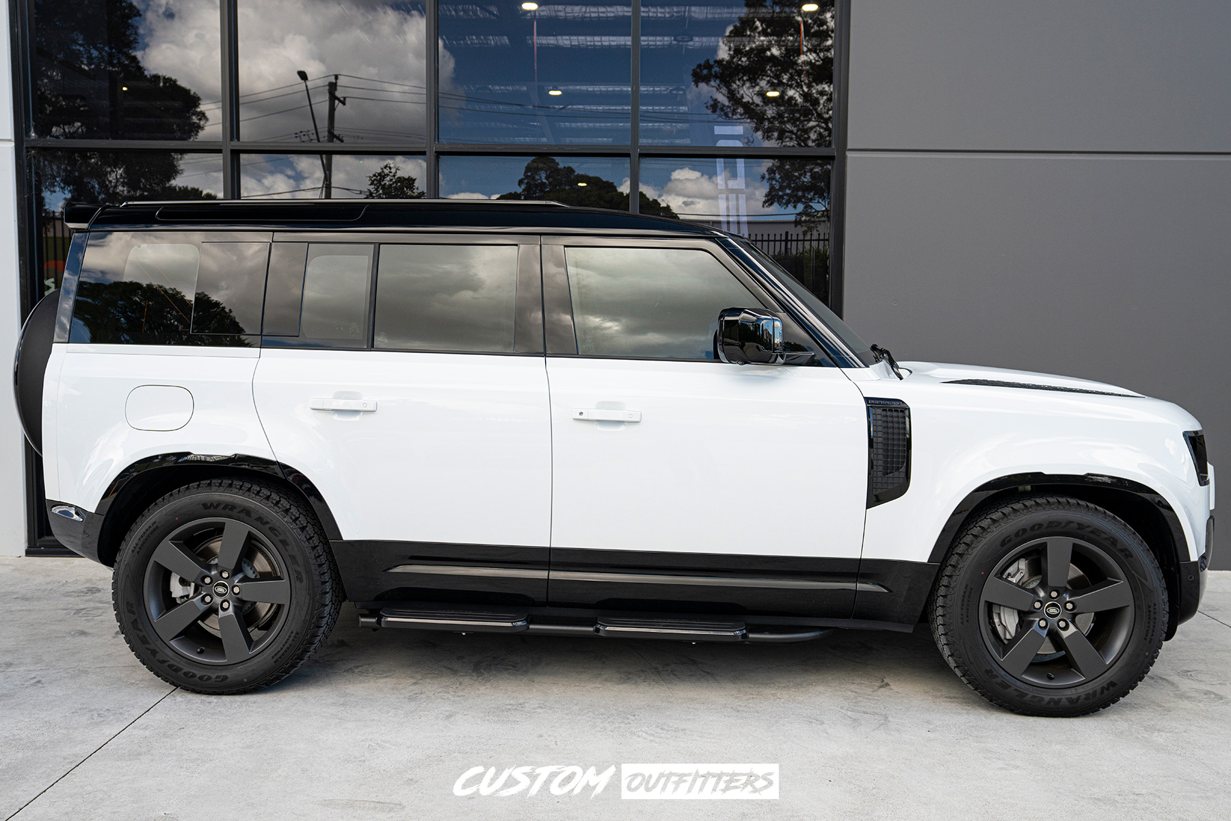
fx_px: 855
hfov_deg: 71.5
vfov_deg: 51.3
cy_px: 410
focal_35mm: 25
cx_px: 616
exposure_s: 1/160
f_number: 4.5
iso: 200
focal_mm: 25
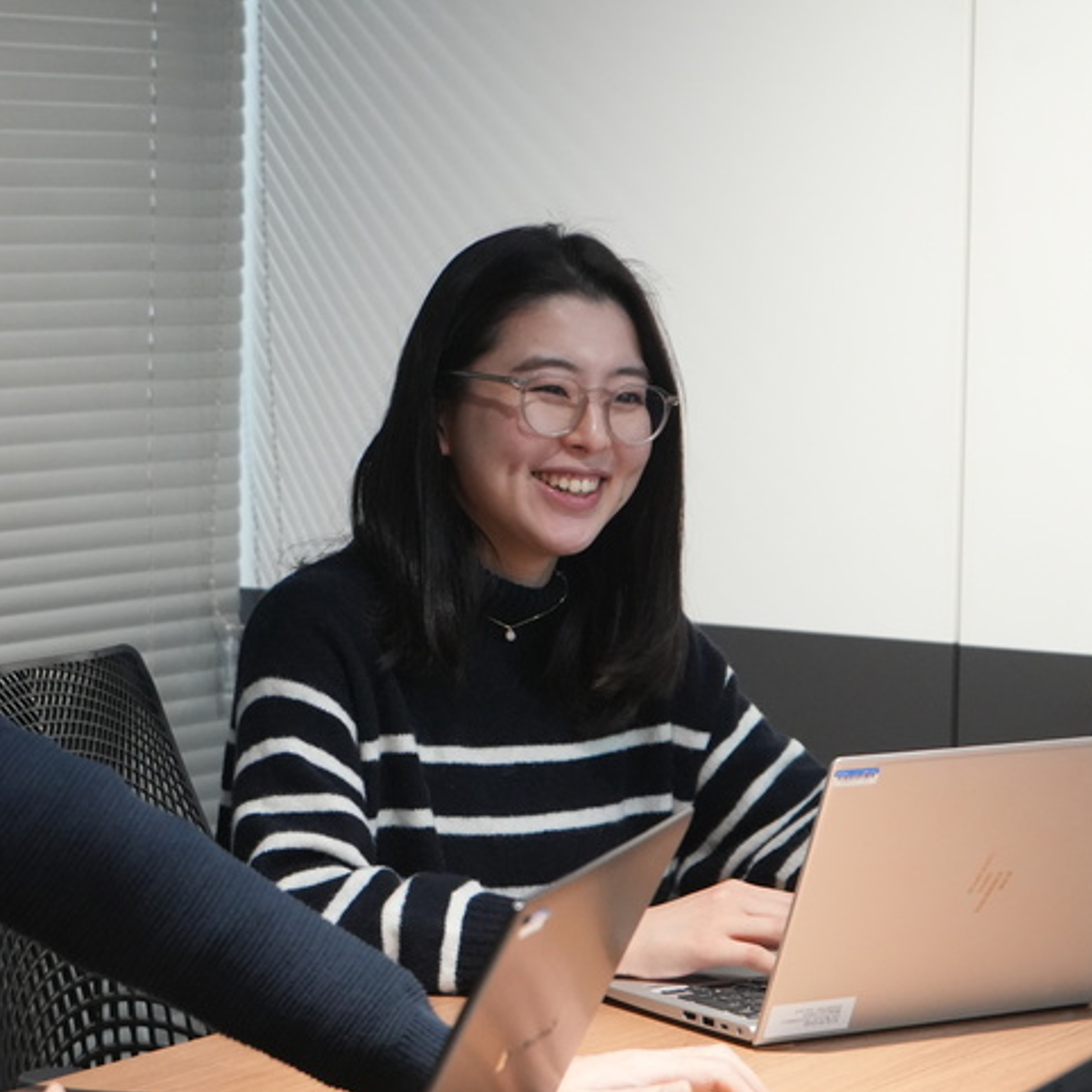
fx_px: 3747
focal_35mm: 105
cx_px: 197
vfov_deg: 16.6
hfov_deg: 16.4
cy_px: 623
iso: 4000
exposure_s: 1/200
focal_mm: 62
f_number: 5.6
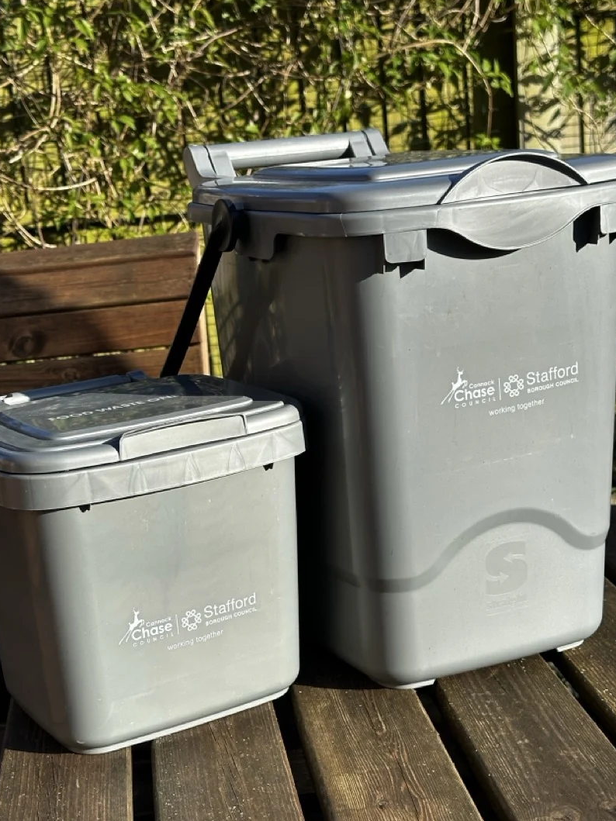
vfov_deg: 33.2
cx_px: 280
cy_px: 470
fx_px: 1376
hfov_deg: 25.2
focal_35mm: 58
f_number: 1.78
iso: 64
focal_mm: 6.86
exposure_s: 1/2410
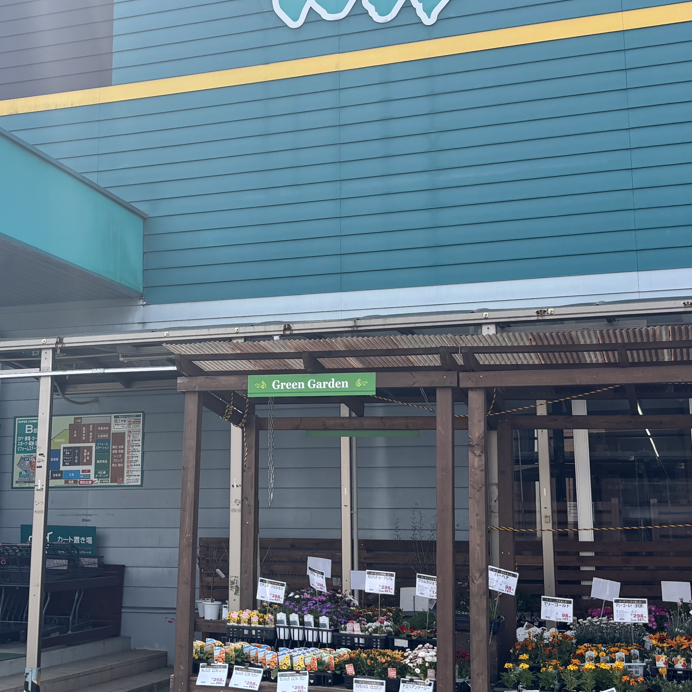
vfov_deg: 34.0
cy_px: 299
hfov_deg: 33.9
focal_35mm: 50
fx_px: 1131
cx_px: 264
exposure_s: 1/1949
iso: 50
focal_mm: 5.96
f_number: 1.6
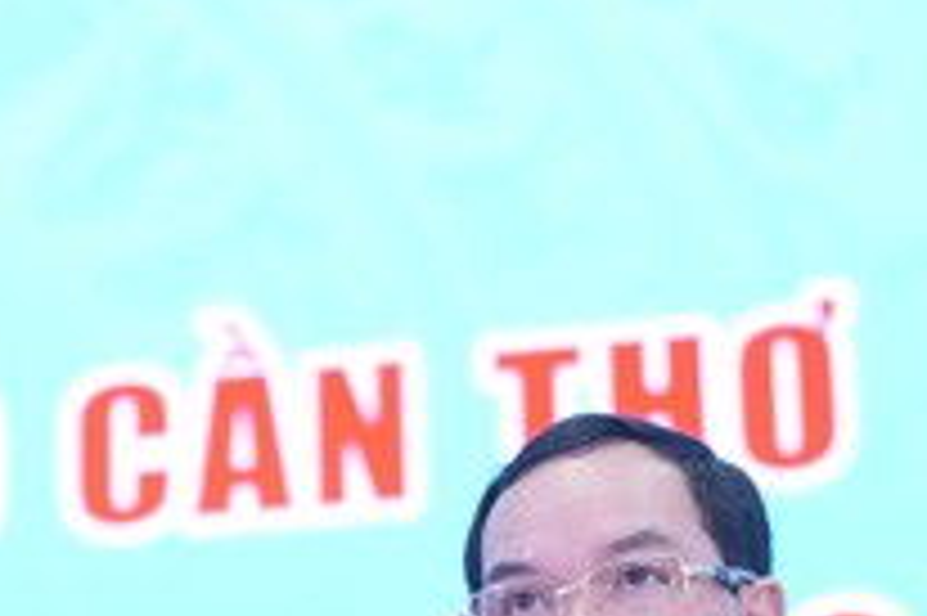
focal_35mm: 171
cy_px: 726
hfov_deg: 12.0
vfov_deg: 7.9
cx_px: 140
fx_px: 4400
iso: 1000
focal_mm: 55
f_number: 2.8
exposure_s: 1/250
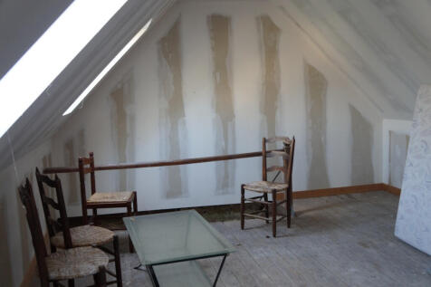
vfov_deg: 36.8
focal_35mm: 36
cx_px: 216
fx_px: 431
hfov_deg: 53.1
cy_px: 144
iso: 200
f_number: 4
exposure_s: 1/15
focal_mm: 24
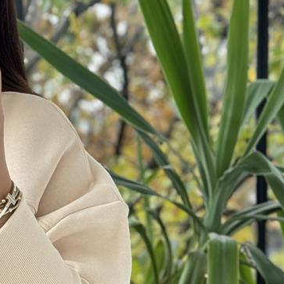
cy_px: 326
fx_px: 1439
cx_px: -77
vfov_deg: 11.1
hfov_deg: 11.0
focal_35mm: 155
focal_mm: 6.76
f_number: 1.78
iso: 100
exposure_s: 1/50
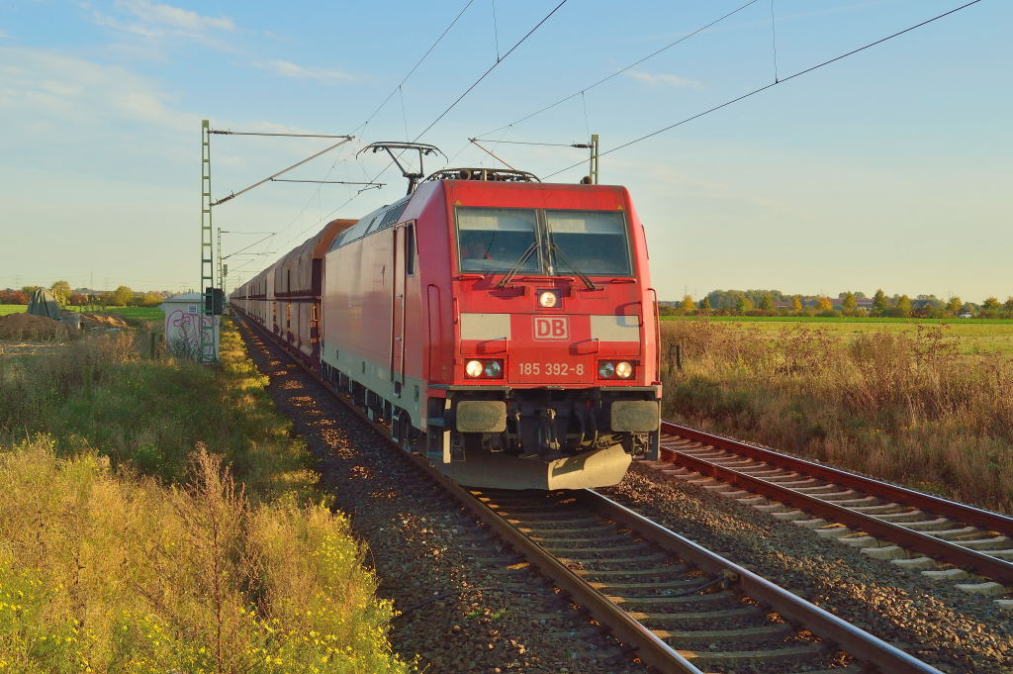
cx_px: 506
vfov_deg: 28.0
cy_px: 337
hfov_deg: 41.1
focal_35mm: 48
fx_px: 1350
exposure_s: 1/500
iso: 400
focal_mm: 32
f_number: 8
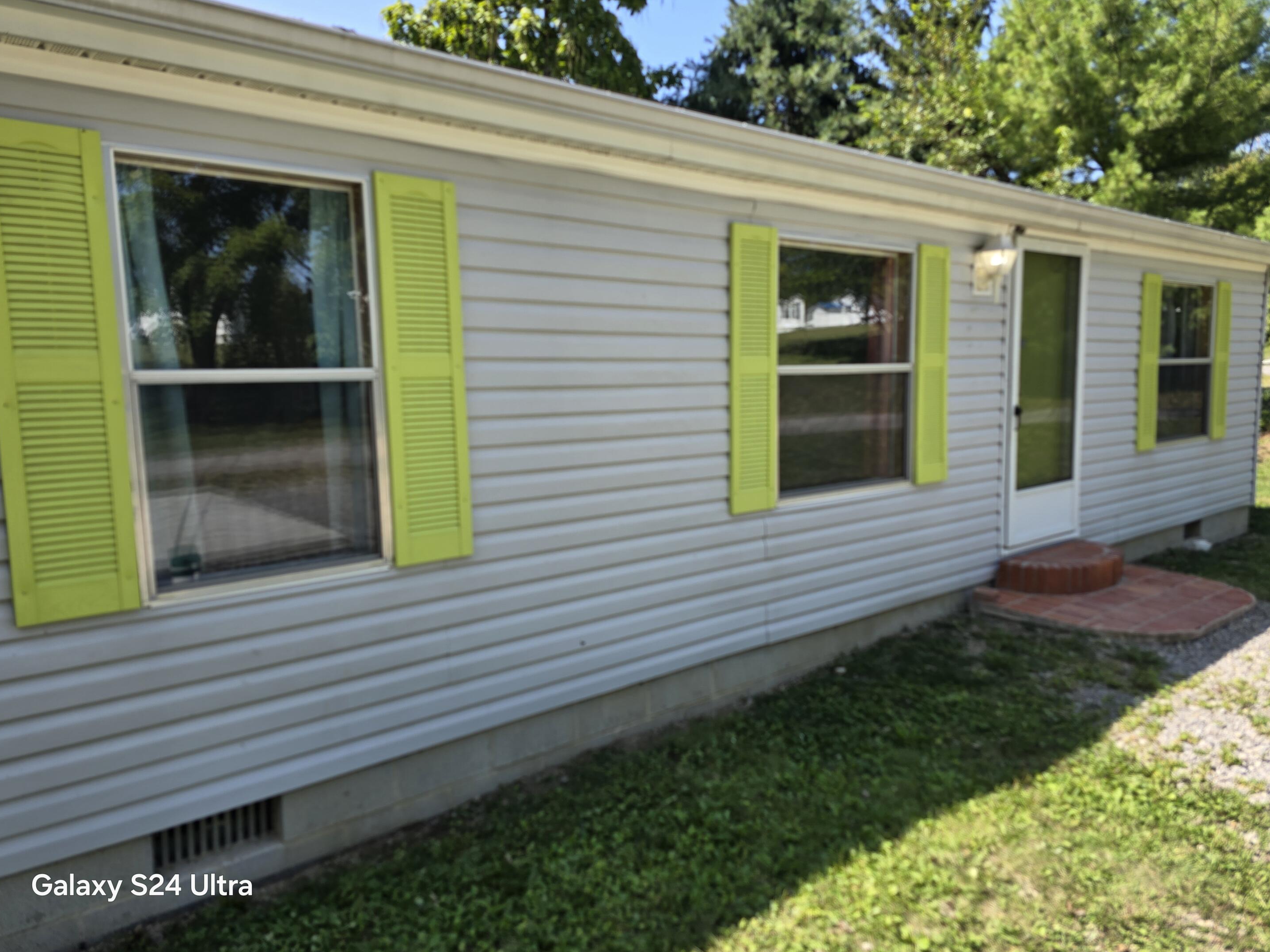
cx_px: 631
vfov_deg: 56.8
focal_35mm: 24
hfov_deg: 71.6
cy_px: 468
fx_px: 880
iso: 12
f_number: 1.7
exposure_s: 1/282
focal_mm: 6.3
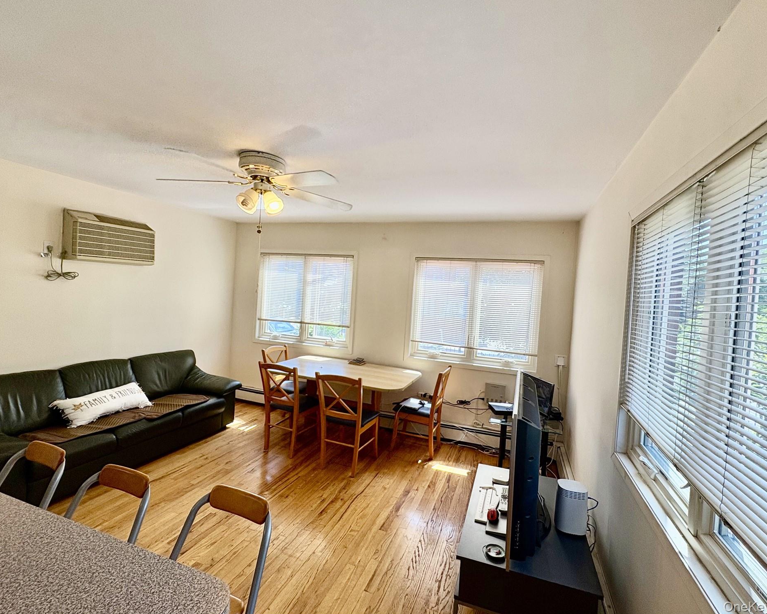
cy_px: 301
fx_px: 341
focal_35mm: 15
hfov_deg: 96.8
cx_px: 386
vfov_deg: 84.0
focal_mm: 2.22
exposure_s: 1/131
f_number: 2.2
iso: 40
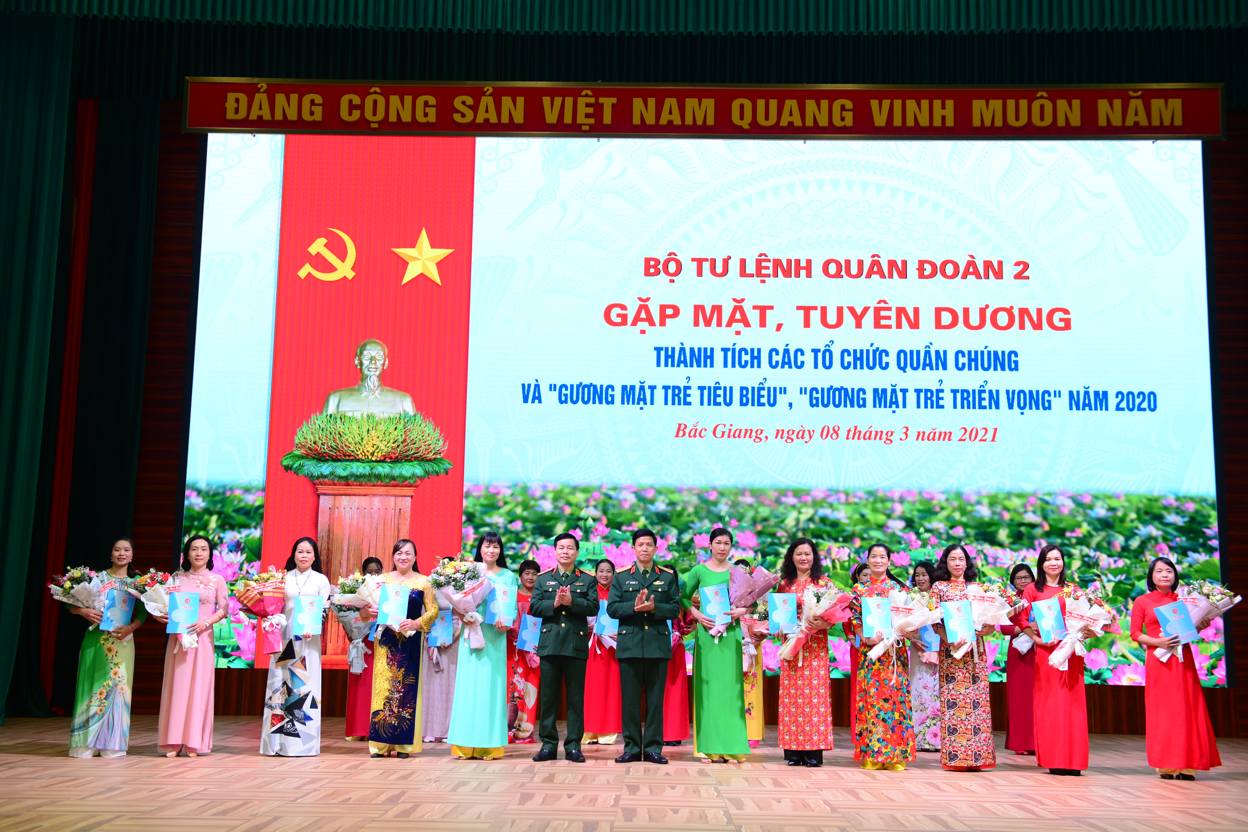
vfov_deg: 33.4
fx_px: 1387
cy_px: 416
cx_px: 624
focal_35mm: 40
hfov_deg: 48.5
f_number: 4
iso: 800
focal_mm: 40
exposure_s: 1/60
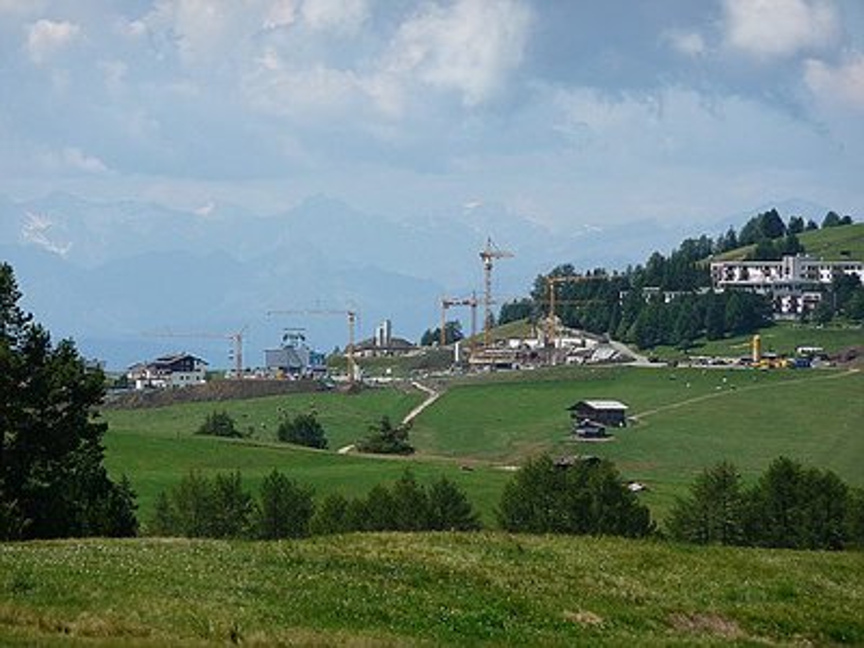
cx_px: 432
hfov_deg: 7.1
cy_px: 324
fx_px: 6989
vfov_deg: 5.3
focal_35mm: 280
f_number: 4.9
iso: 100
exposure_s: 1/640
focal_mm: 47
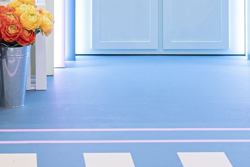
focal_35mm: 141
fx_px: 979
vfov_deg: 8.9
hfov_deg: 14.4
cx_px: 30
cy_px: -210
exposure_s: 1/25
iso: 1250
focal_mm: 29
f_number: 5.6
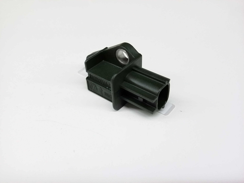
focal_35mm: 32
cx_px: 122
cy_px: 92
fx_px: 226
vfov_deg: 44.2
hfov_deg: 56.8
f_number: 2.4
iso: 160
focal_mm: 3.4
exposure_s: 1/15
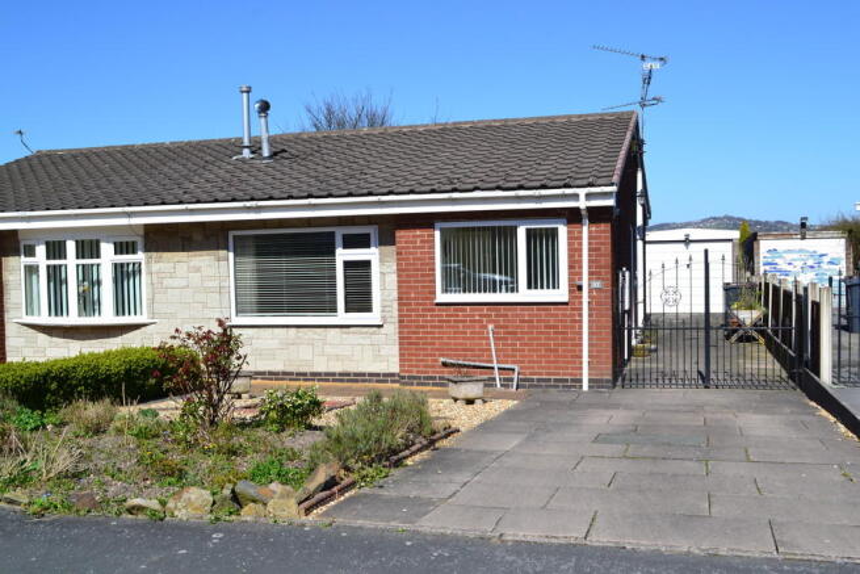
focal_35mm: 36
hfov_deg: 53.1
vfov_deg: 36.9
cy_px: 287
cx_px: 430
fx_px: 860
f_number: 11
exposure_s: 1/400
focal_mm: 24
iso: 400
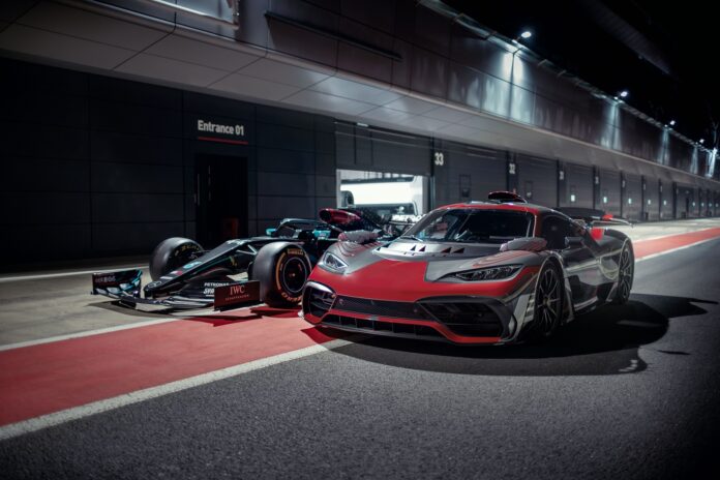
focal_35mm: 35
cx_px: 360
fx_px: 700
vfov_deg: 37.9
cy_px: 240
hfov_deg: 54.4
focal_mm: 35
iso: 400
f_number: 1.4
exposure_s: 1/15
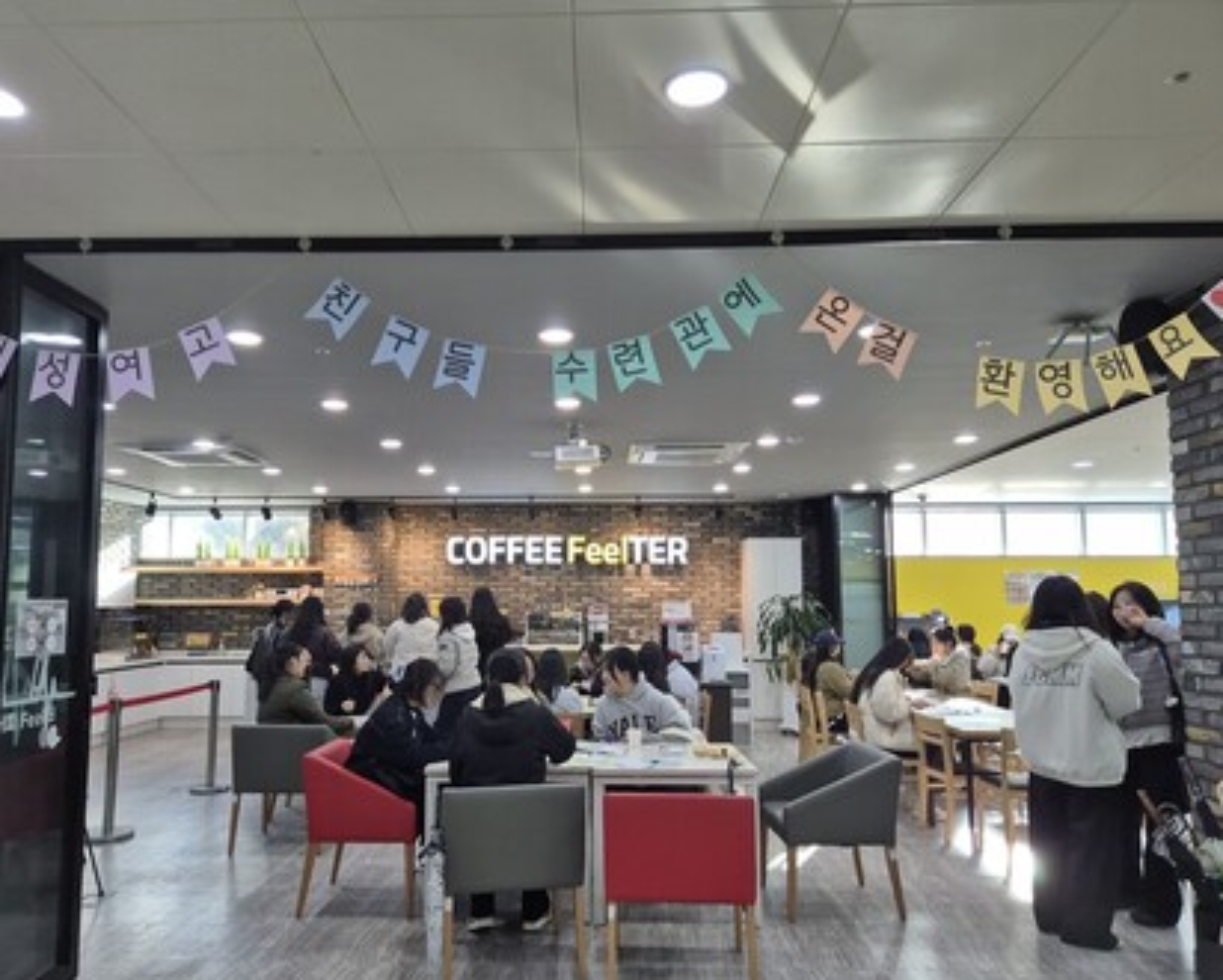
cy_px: 508
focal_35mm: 25
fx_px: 905
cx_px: 586
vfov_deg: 56.8
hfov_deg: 68.0
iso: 80
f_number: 1.8
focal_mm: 5.4
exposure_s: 1/120
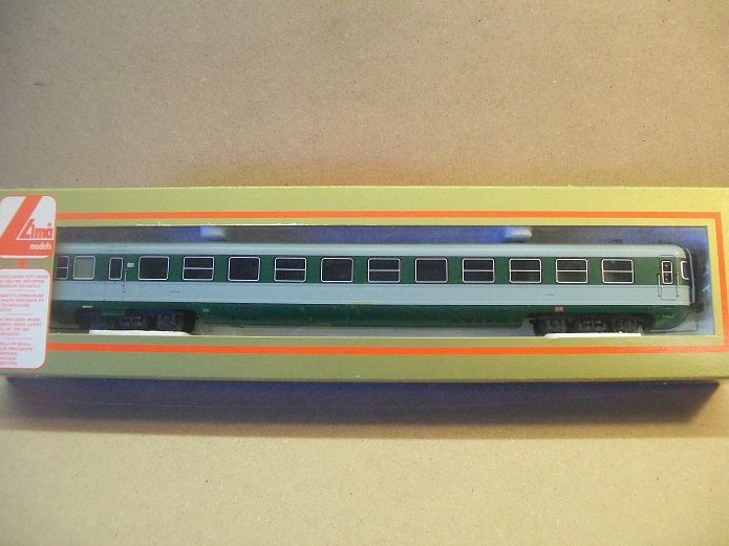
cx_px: 364
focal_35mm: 36
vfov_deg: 39.6
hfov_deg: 51.4
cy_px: 273
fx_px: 758
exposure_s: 1/60
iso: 160
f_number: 2.7
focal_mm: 6
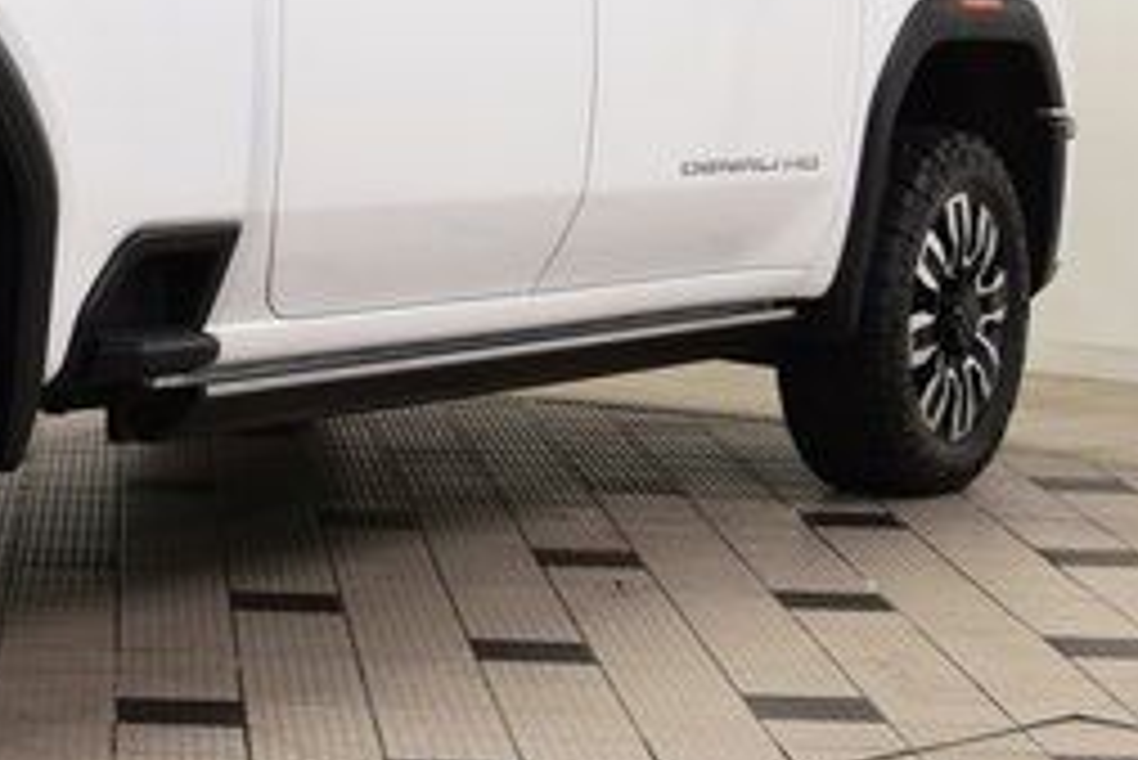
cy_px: 169
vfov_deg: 10.6
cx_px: -288
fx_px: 4080
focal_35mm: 129
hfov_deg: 15.2
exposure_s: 1/30
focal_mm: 34
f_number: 7.1
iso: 720
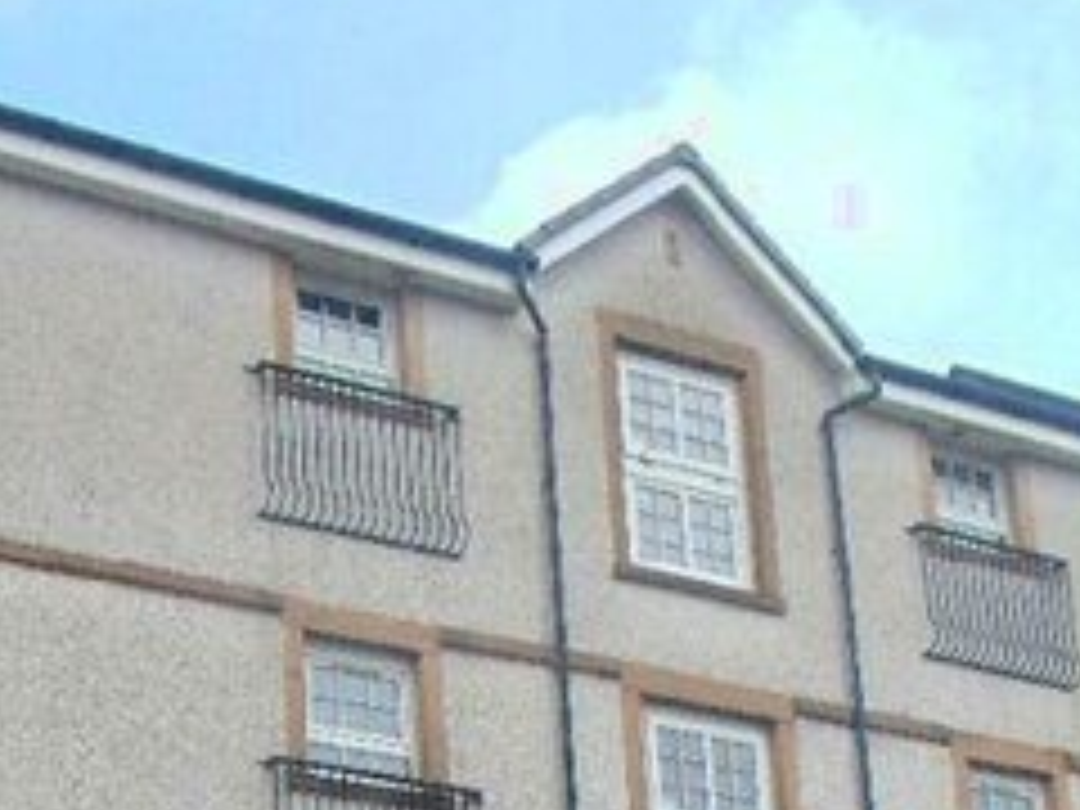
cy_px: 1118
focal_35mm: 73
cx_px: 414
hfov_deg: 26.6
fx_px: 2278
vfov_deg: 18.4
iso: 80
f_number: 3
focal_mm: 4.5
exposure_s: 1/640
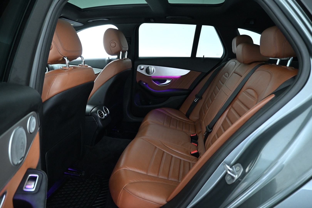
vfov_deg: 53.1
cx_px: 156
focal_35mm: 24
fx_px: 208
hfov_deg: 73.7
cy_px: 104
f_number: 3.5
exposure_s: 1/15
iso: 1600
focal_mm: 16
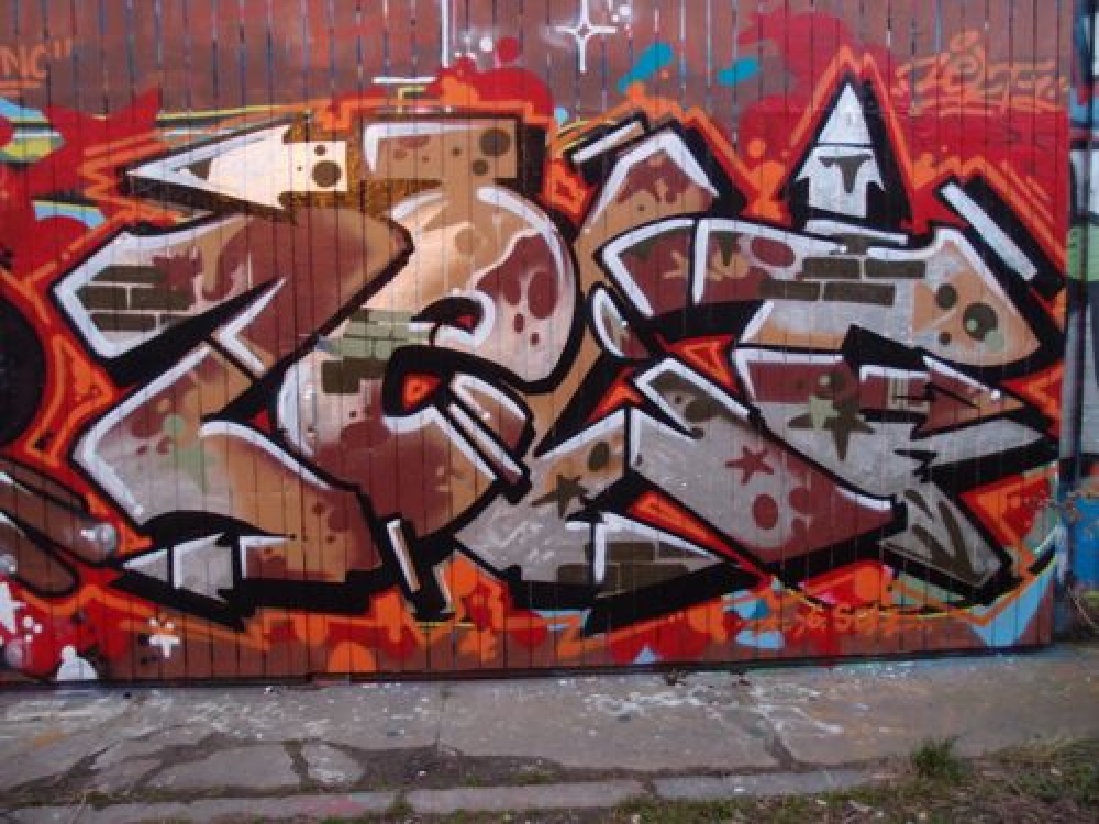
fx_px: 889
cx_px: 550
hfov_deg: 63.4
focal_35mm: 28
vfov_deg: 49.7
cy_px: 412
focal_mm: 6
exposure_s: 1/20
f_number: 1.8
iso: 200
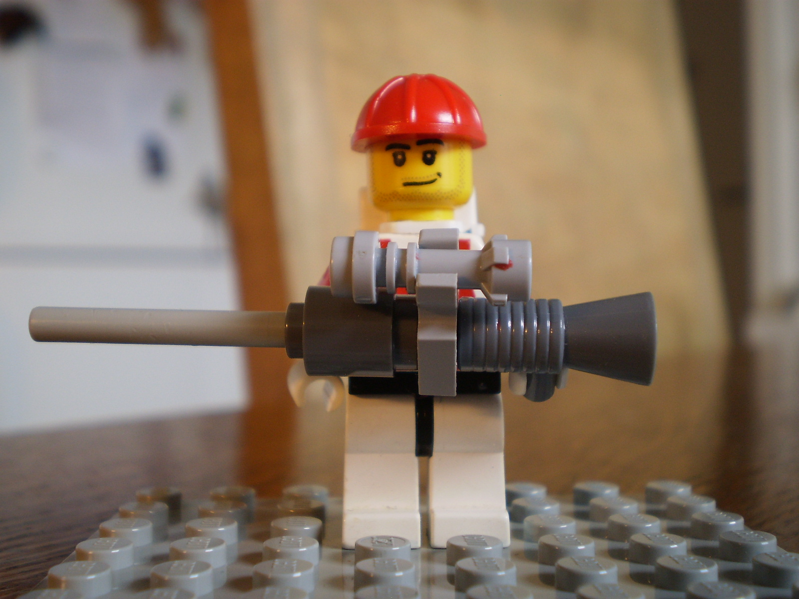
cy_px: 300
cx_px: 400
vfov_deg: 34.3
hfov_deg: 44.8
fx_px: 969
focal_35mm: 42
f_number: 3.5
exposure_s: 1/10
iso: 125
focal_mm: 7.4
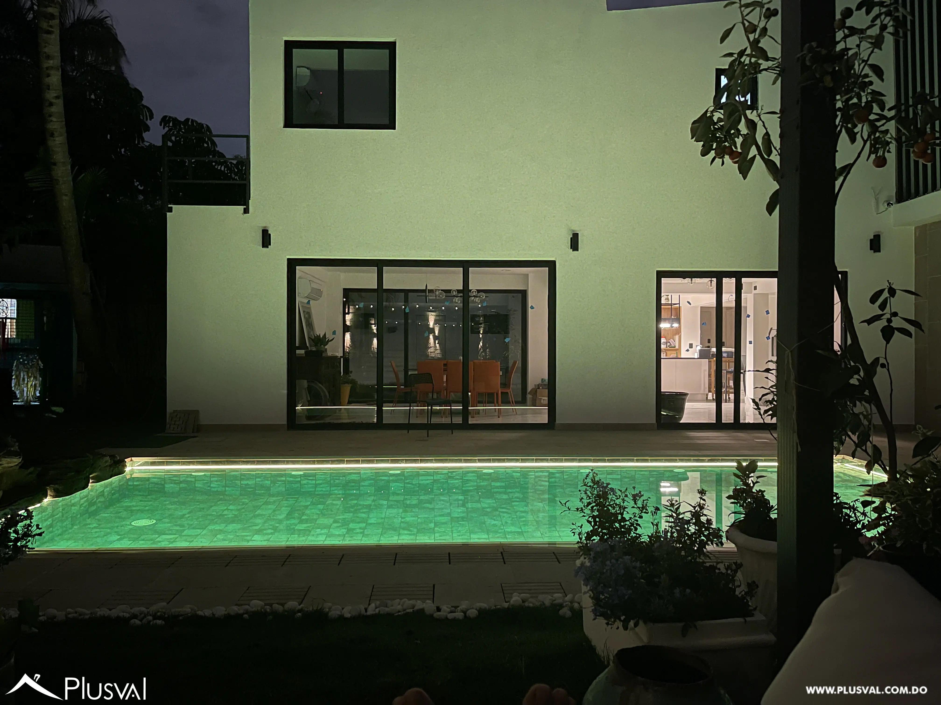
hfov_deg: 67.3
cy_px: 352
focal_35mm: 26
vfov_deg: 53.1
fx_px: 707
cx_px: 470
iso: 800
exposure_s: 1/9
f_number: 1.6
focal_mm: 5.1
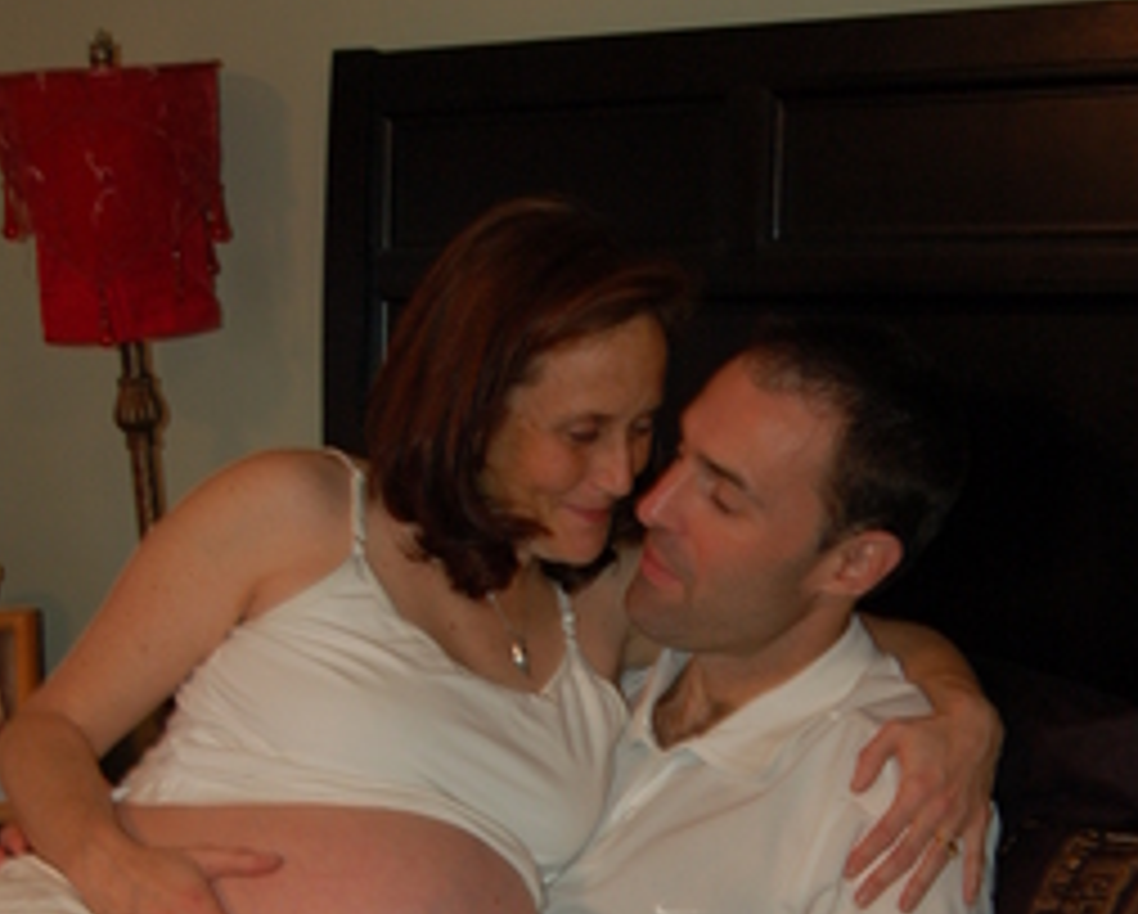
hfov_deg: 23.8
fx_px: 2698
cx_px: 605
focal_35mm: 80
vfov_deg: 18.8
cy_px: 873
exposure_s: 1/60
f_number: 4.2
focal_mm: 30
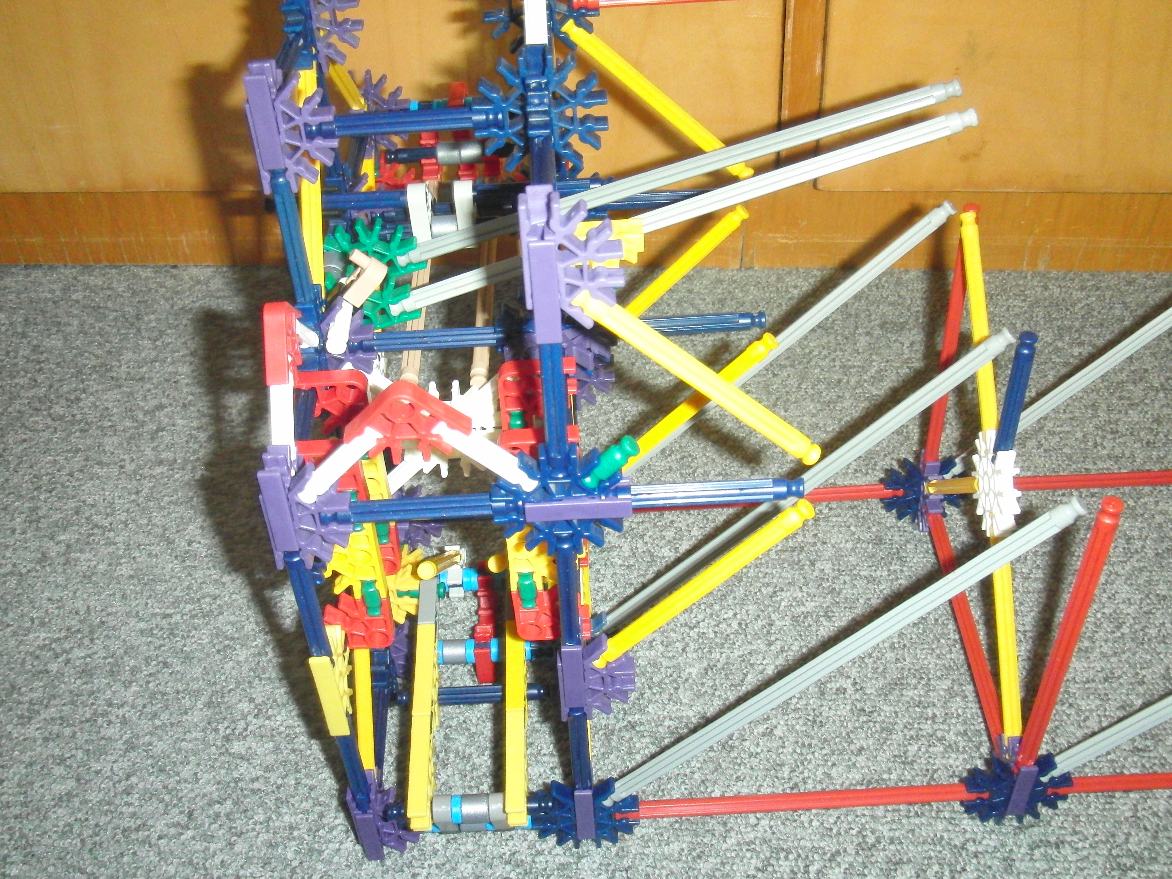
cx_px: 586
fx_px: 1287
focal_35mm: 38
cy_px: 440
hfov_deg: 49.0
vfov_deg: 37.7
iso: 400
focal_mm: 6.66
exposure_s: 1/40
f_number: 3.9
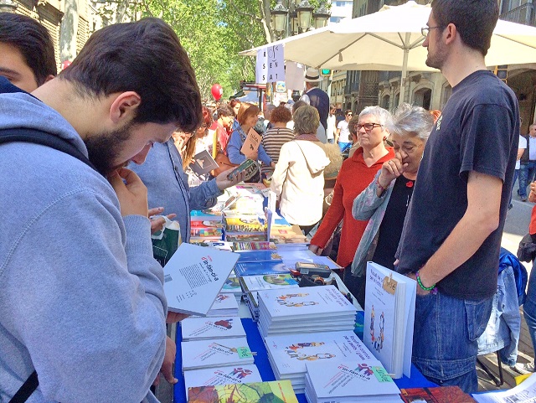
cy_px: 202
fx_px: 449
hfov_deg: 61.6
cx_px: 268
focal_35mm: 29
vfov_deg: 48.3
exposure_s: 1/954
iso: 32
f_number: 2.2
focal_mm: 4.15
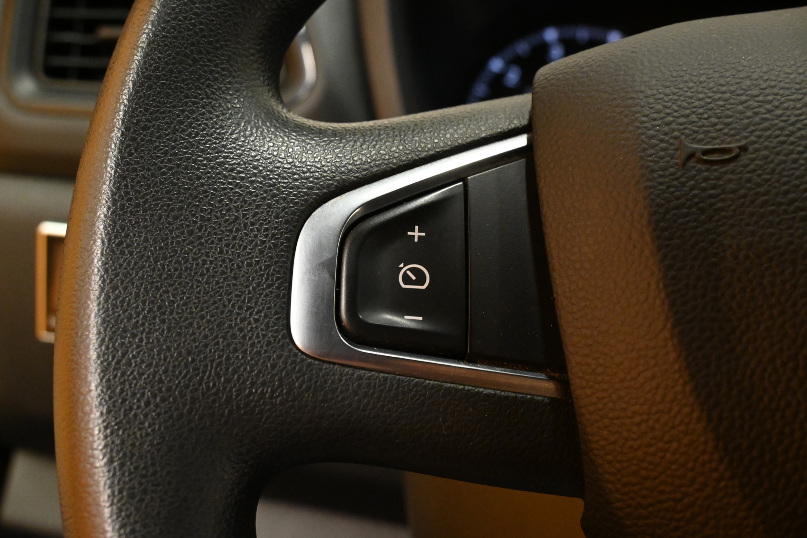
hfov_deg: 47.2
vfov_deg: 32.4
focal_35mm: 41
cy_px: 269
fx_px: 925
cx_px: 404
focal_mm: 27.5
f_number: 6.3
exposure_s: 1/40
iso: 4000
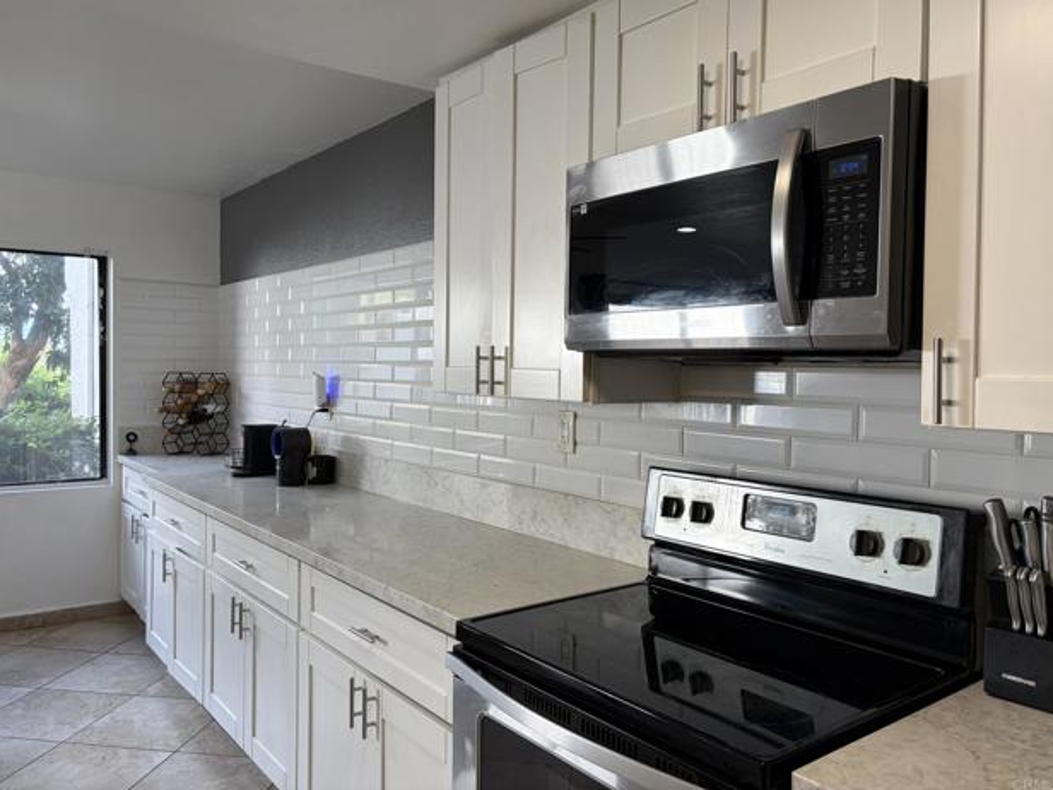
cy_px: 381
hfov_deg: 65.3
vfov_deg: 51.3
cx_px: 518
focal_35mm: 27
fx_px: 821
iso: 64
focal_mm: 5.96
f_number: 1.6
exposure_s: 1/120
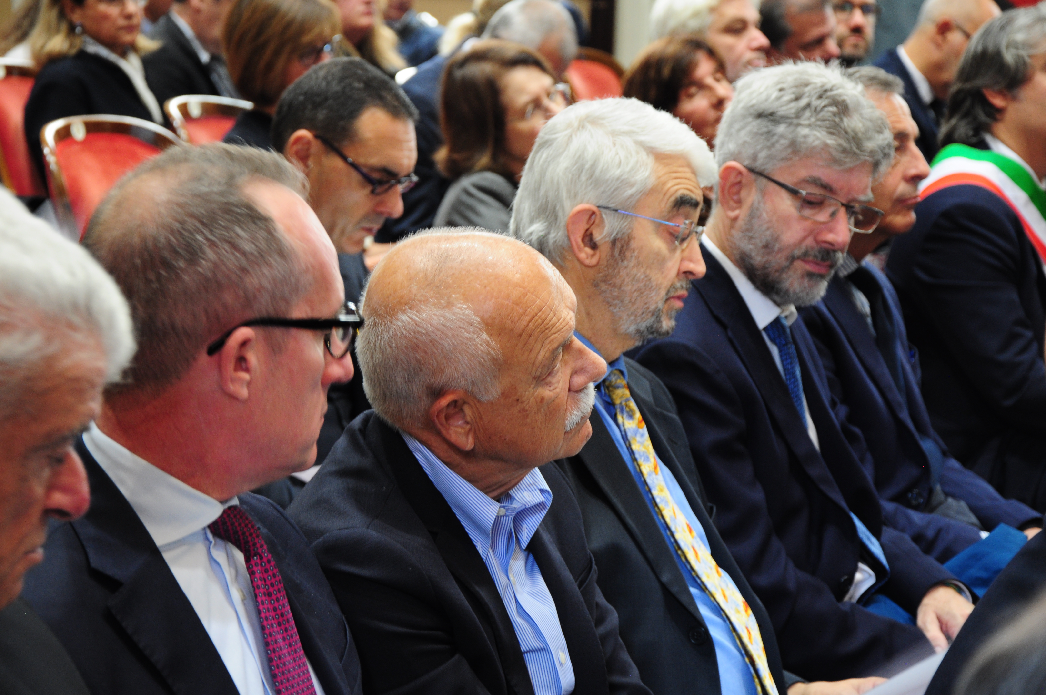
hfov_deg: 19.5
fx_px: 3047
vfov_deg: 13.0
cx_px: 523
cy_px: 348
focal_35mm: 105
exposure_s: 1/8
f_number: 5.3
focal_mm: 70
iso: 500
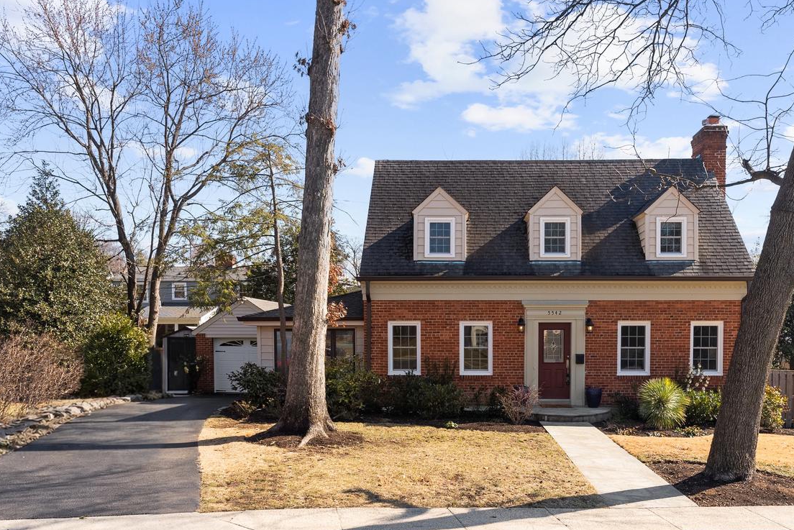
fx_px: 676
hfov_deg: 60.7
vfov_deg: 42.8
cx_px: 441
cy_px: 282
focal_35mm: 31
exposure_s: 1/200
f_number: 8
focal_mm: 23.5
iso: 200
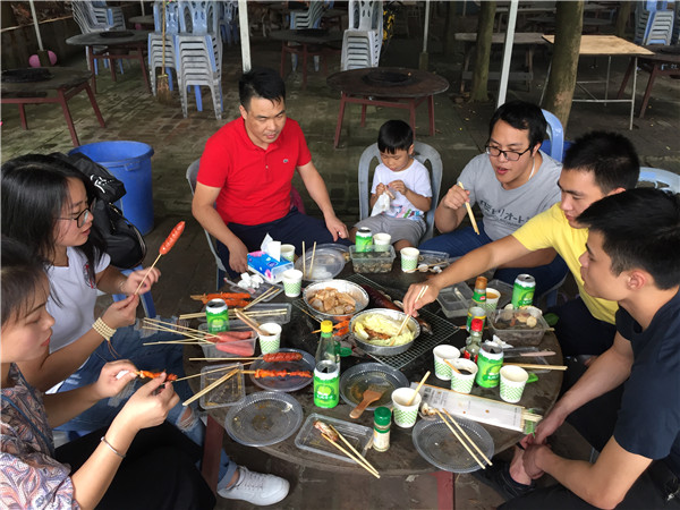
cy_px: 255
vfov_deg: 48.2
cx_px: 340
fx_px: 570
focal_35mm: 29
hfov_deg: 61.7
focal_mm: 4.15
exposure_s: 1/33
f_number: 2.2
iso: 32
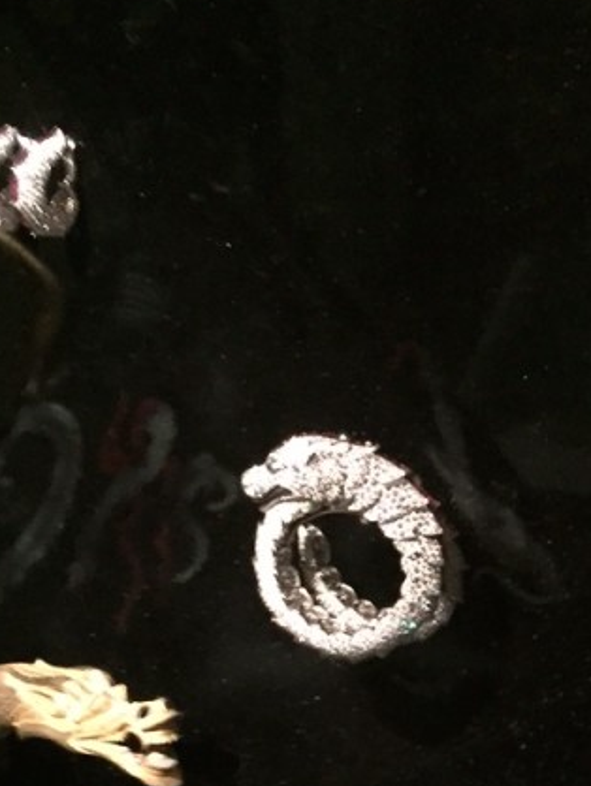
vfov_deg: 27.2
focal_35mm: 71
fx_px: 1615
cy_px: 543
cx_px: 533
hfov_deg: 20.3
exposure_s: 1/15
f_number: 2.2
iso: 1000
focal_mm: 4.15
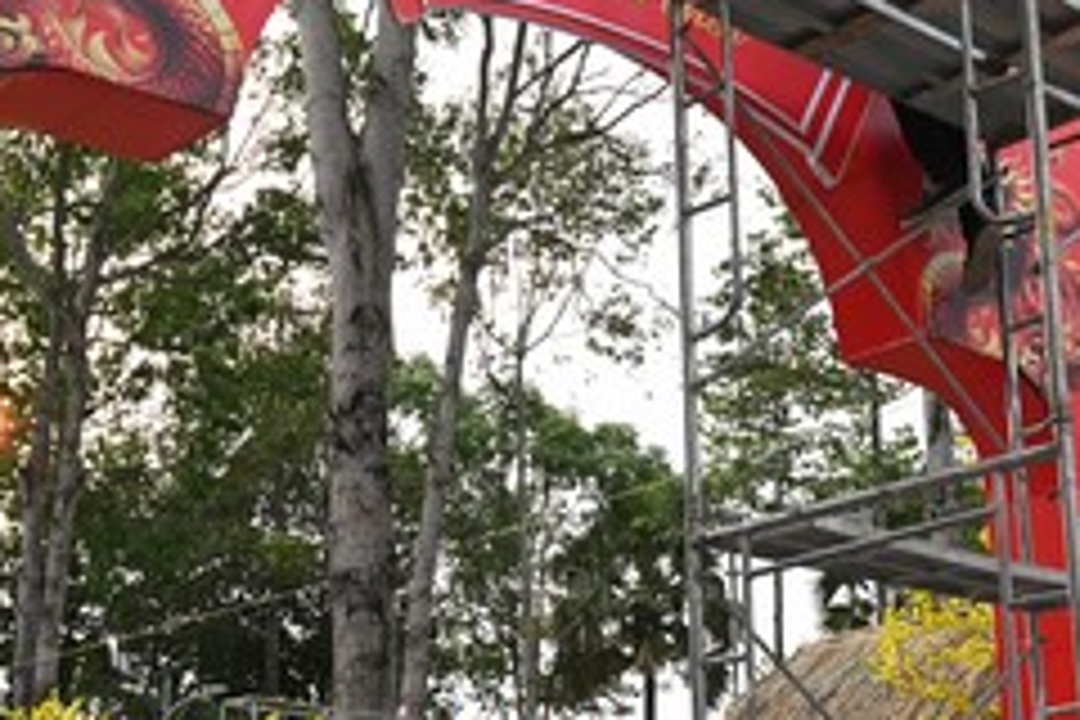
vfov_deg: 20.9
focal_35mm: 65
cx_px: 729
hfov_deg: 30.7
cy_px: 446
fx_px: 1950
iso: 200
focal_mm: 24
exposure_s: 1/100
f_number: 5.6
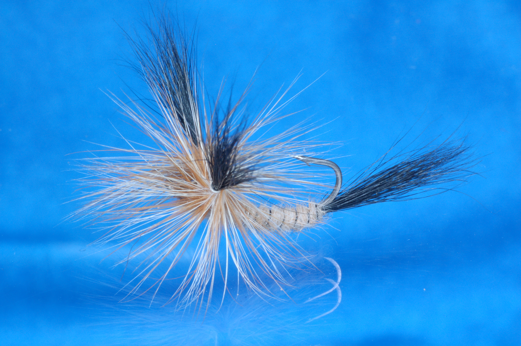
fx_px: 1518
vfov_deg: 13.0
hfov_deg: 19.5
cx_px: 260
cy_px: 173
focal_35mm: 105
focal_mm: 70
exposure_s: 1/3
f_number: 22
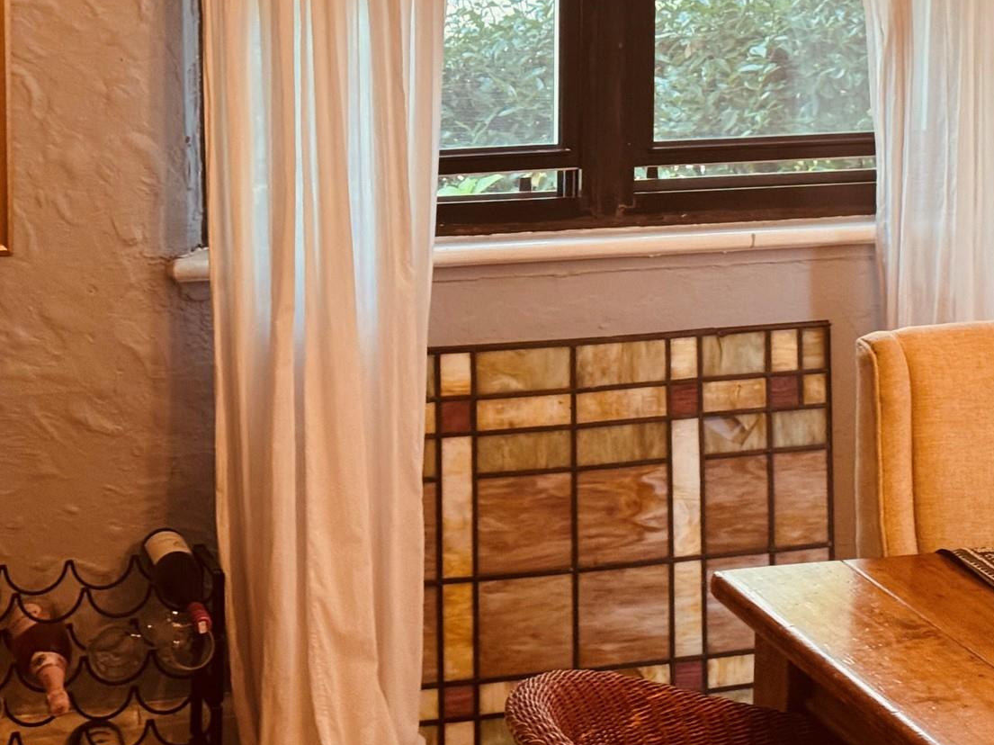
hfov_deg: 22.0
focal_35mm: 89
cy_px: 150
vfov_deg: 16.5
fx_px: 2555
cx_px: 533
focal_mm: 6.76
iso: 160
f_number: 1.78
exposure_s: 1/60
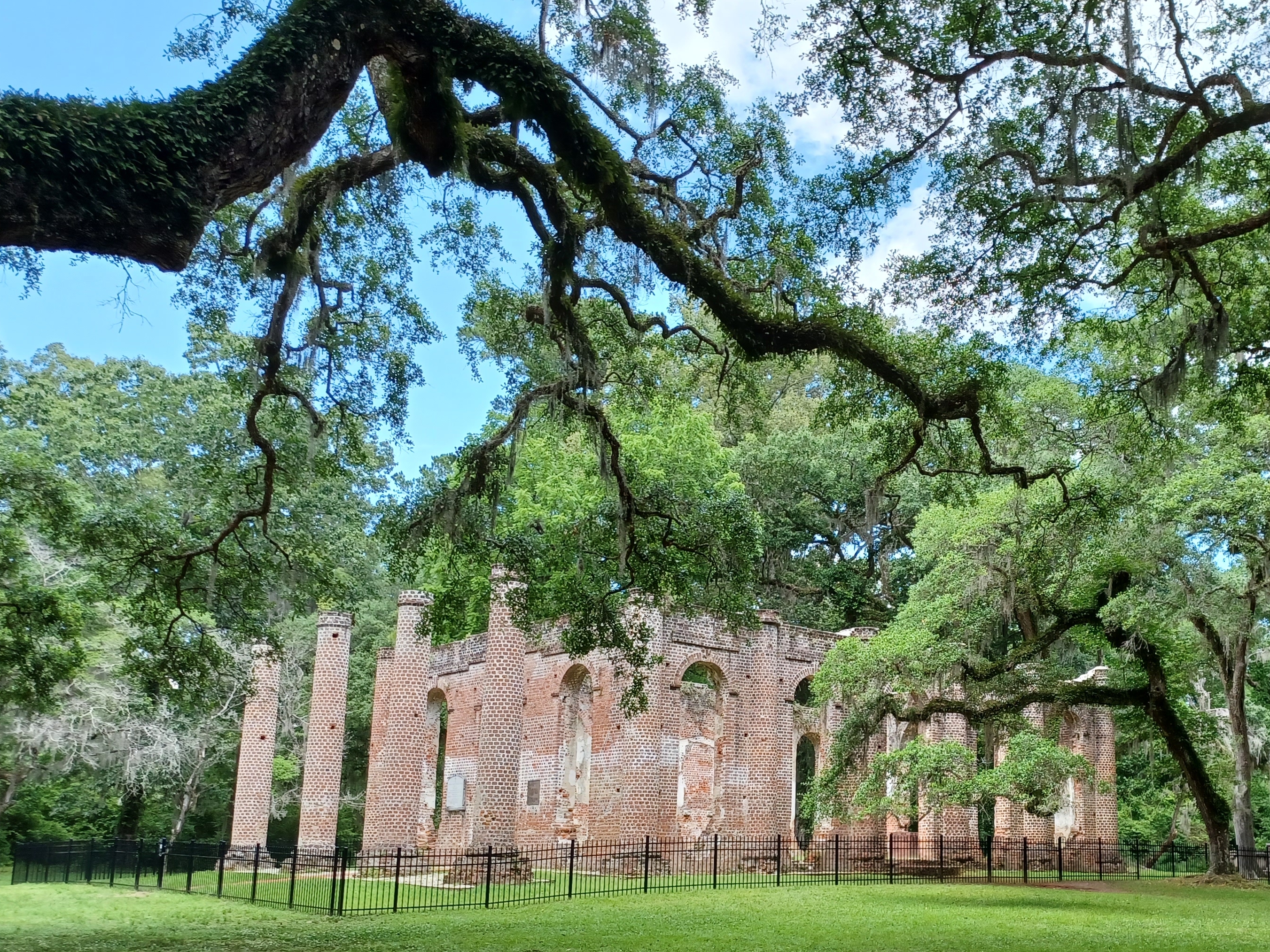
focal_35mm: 37
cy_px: 601
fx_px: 1357
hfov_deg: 49.0
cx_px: 873
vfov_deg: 38.4
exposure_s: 1/104
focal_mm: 4.6
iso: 32
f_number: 1.8
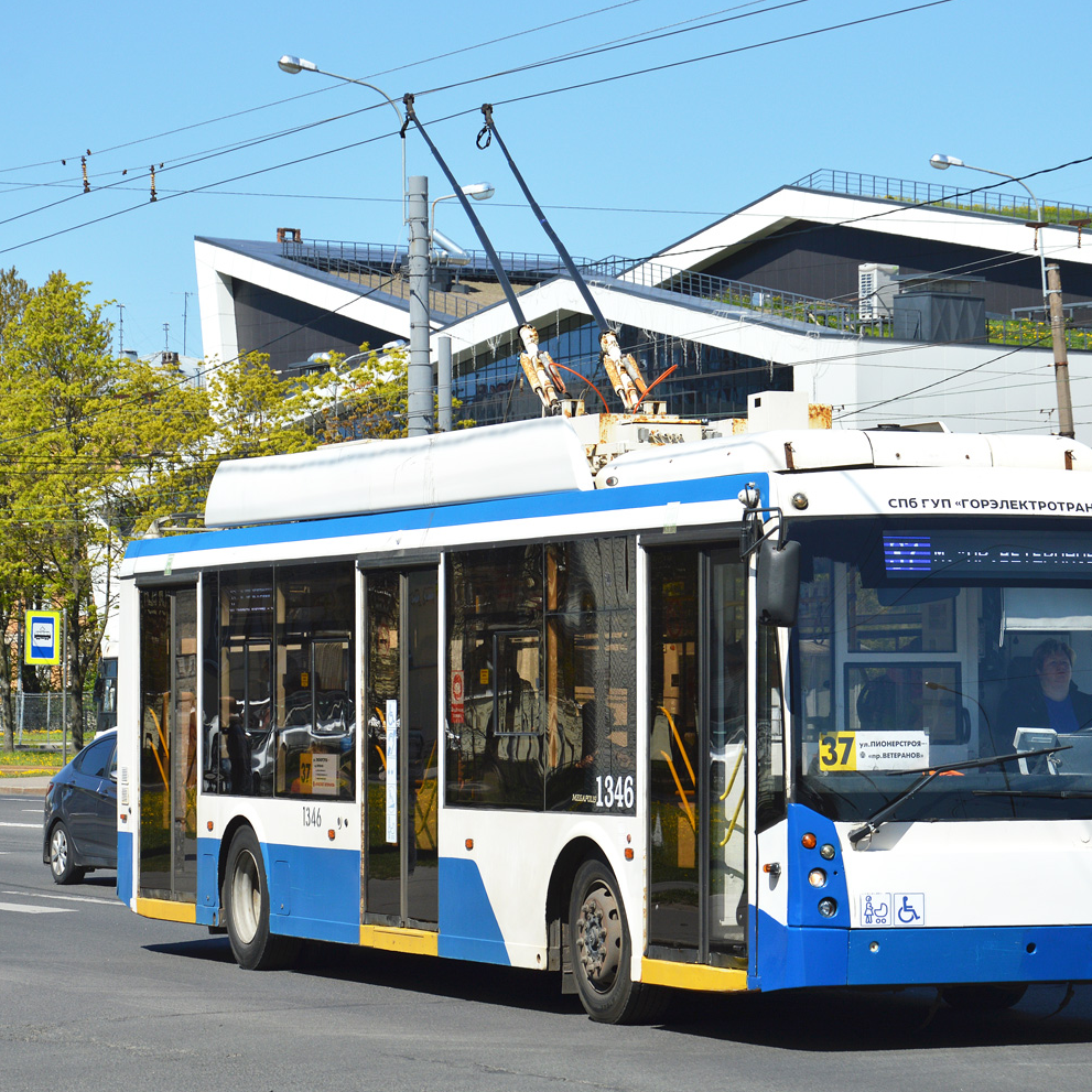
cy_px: 549
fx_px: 4818
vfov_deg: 12.9
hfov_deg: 12.9
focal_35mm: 135
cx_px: 682
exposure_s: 1/640
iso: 100
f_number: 7.1
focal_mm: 70
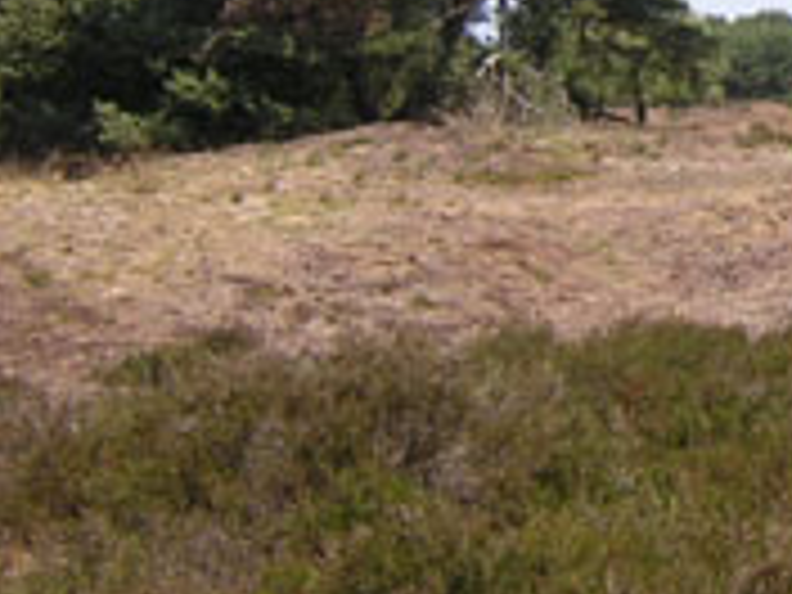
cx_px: 936
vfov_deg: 15.7
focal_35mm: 92
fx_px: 2105
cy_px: -32
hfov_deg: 20.1
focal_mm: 4.7
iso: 100
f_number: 5.2
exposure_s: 1/202
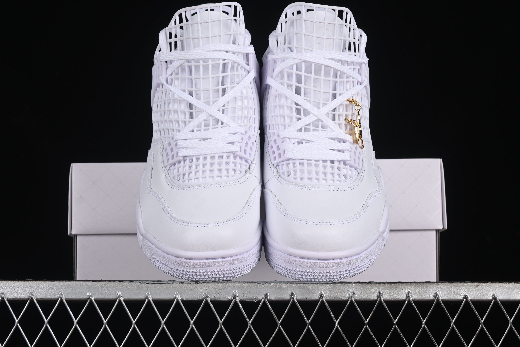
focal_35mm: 75
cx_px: 260
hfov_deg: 27.0
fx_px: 1083
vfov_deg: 18.2
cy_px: 174
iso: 160
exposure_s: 1/80
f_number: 9
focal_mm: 50
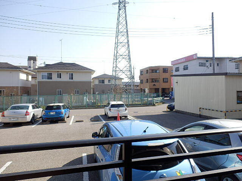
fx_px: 168
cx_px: 121
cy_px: 90
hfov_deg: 71.6
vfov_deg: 56.8
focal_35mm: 24
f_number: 3
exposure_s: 1/640
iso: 80
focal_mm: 4.2
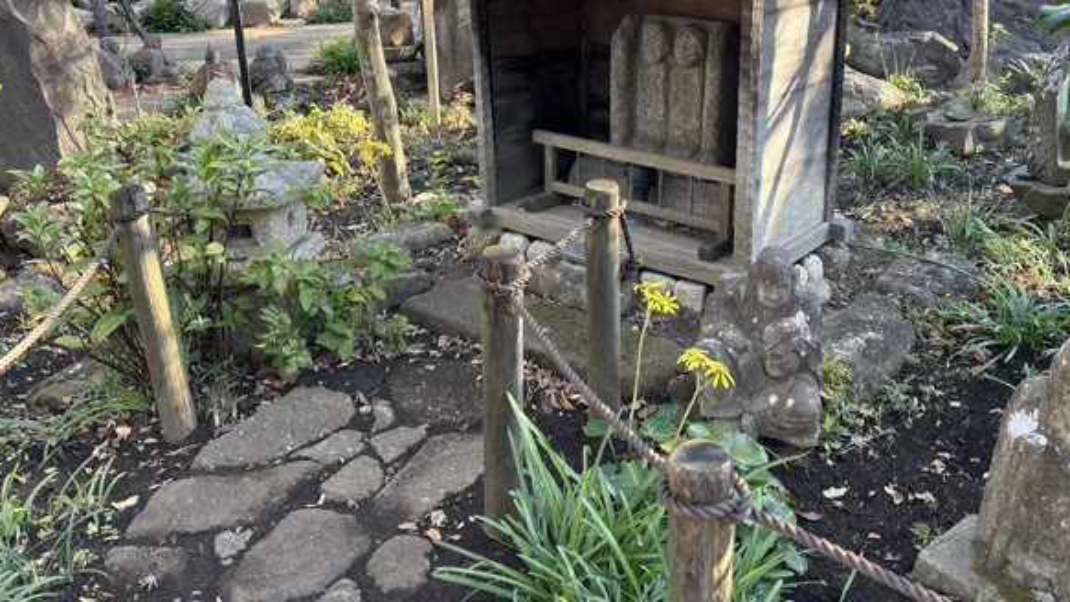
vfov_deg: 34.3
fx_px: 965
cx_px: 615
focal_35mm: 34
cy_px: 188
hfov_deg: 57.8
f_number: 1.6
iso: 50
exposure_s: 1/121
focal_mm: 5.96
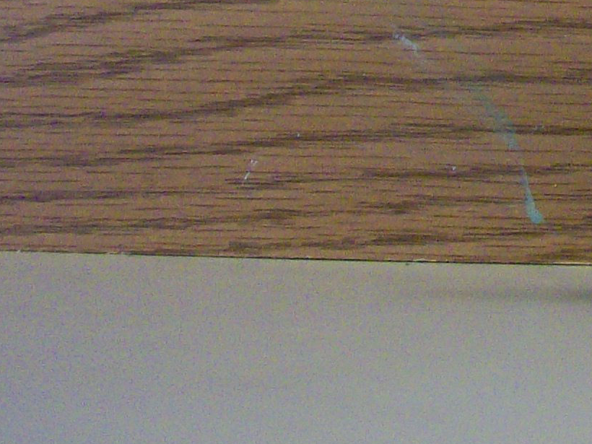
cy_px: -233
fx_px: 2138
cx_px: 909
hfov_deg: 14.6
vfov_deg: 11.4
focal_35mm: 125
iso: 160
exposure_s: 1/8
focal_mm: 6
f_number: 2.7
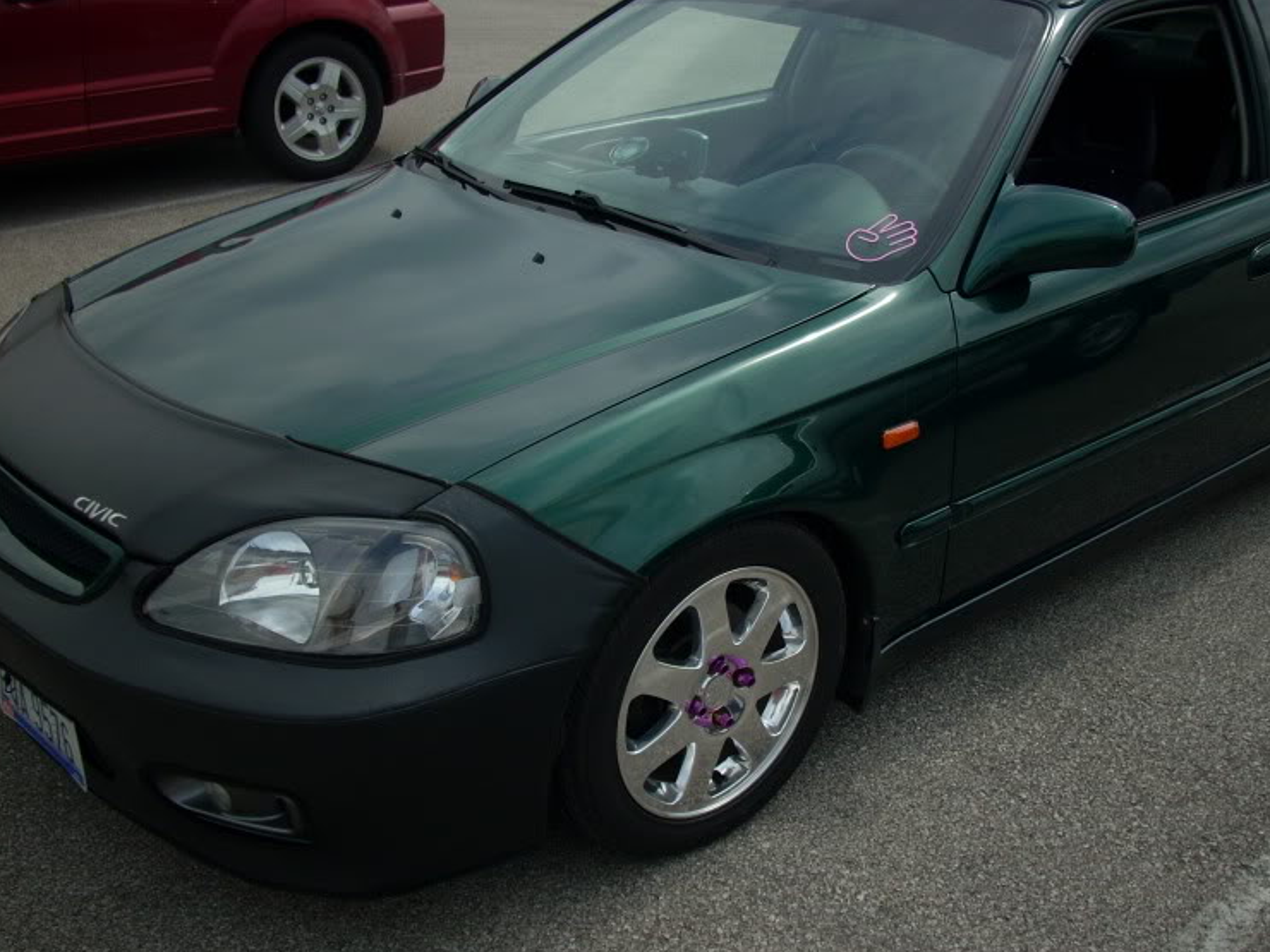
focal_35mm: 40
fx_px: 1468
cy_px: 487
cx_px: 644
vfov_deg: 36.0
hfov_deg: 46.8
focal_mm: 6.2
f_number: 5.6
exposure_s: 1/297
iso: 64
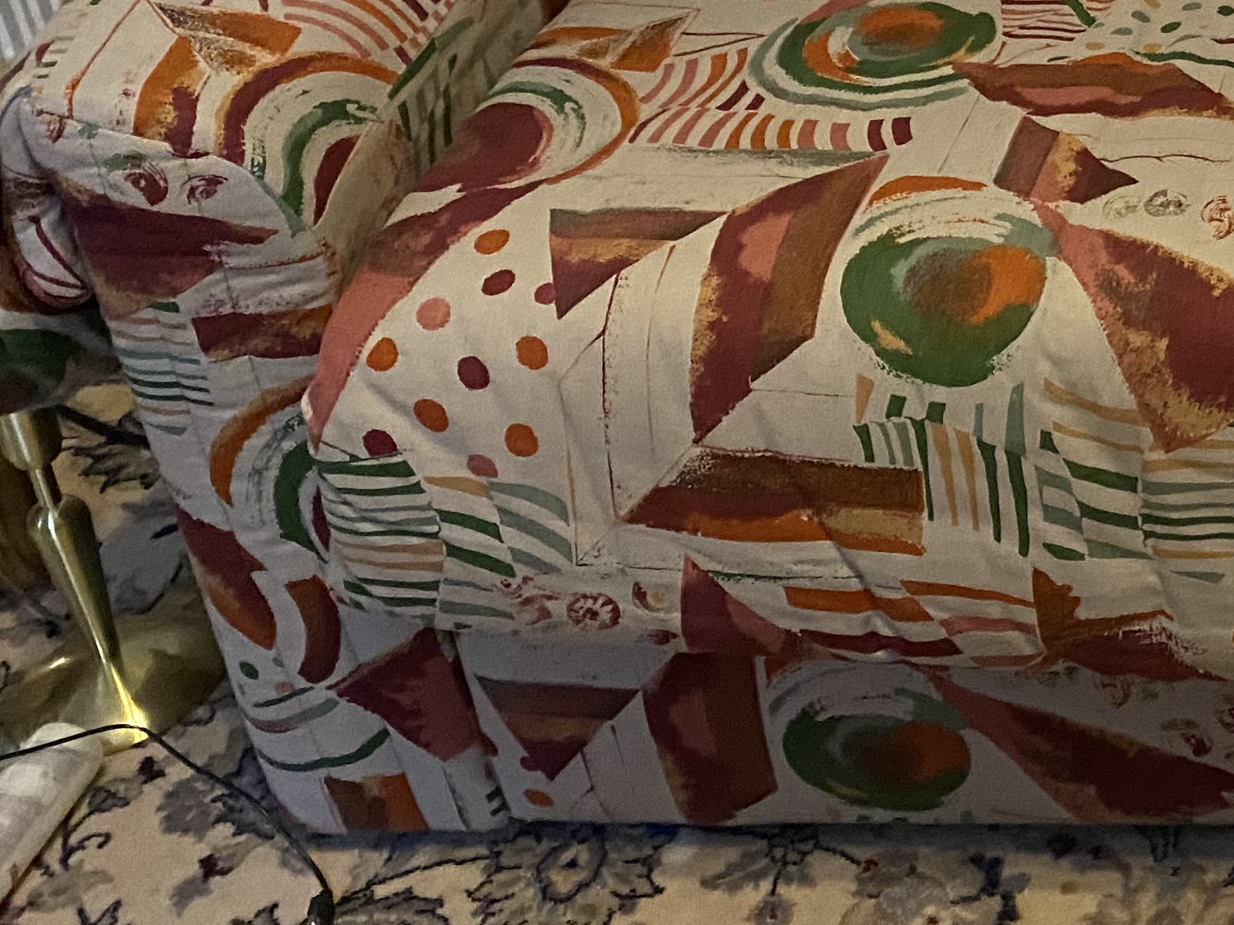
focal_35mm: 67
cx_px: 1502
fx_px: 2388
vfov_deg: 21.1
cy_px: -20
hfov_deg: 25.8
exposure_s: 1/25
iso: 640
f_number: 1.8
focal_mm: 4.25
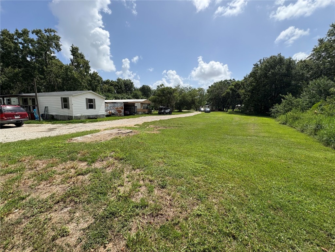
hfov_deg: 102.1
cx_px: 168
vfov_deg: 85.7
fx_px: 135
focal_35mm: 14
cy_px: 126
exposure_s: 1/2146
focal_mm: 2.22
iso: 50
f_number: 2.2
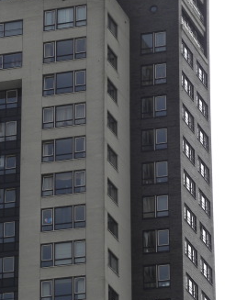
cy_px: 83
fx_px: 2446
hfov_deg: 5.3
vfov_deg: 7.0
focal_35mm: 282
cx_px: 20
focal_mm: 25.7
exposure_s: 1/334
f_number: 5.6
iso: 64
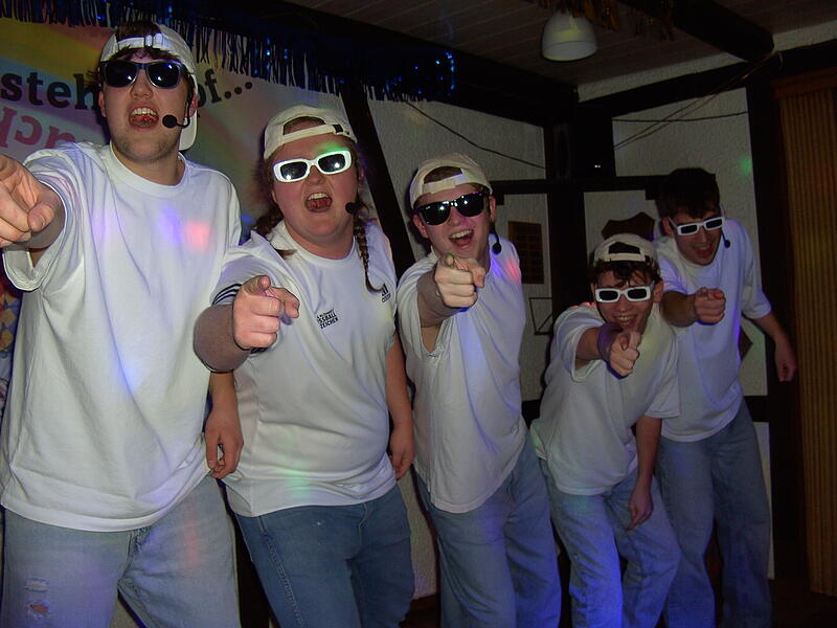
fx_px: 895
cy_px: 314
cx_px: 418
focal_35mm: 37
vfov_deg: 38.7
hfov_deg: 50.1
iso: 64
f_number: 2.8
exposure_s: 1/47
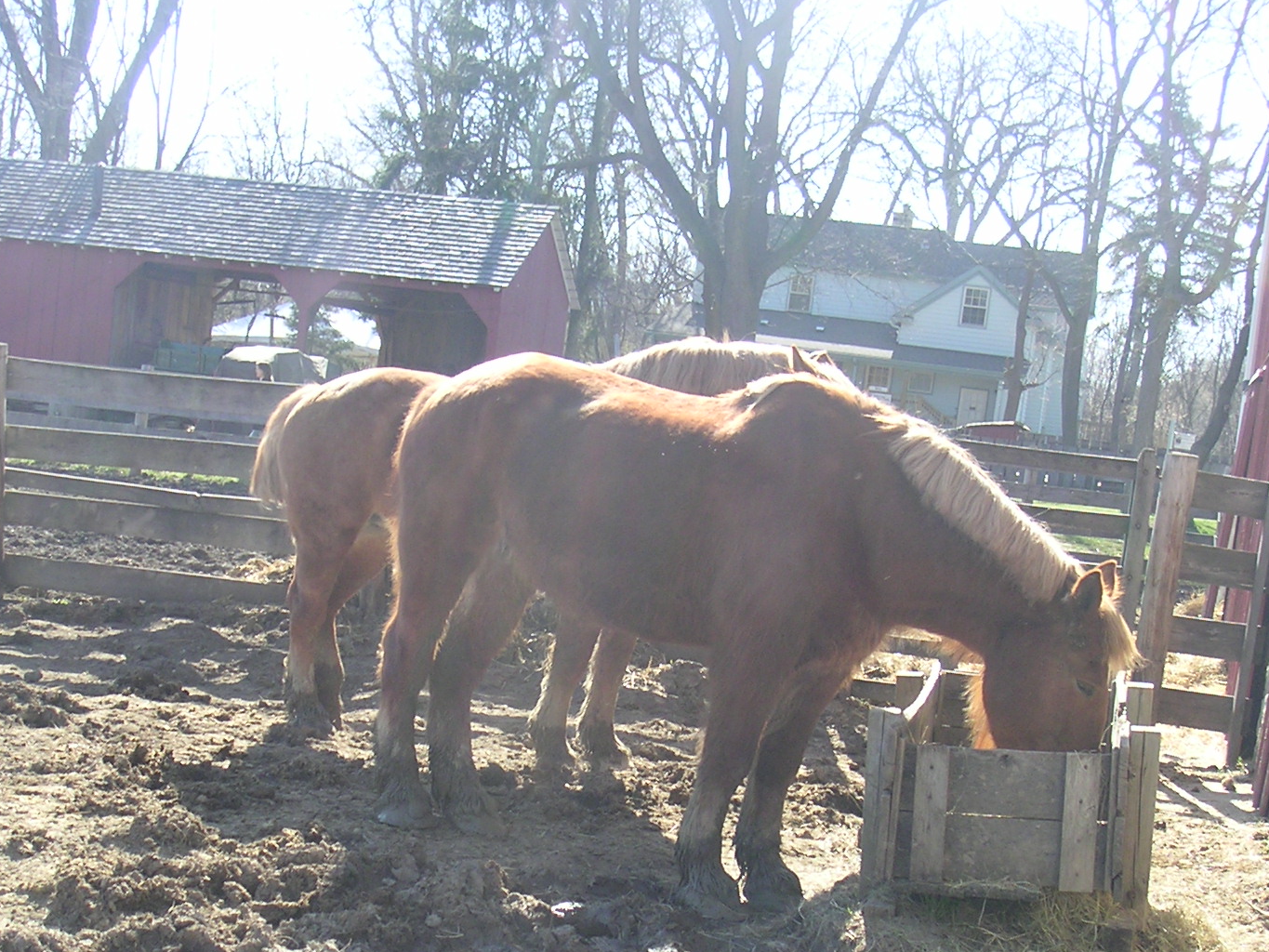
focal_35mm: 57
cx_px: 507
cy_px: 696
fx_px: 2090
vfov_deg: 25.4
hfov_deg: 33.7
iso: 50
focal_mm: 6
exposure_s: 1/180
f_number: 2.8
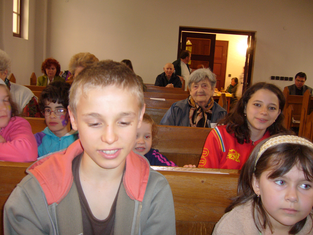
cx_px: 156
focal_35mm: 35
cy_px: 118
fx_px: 316
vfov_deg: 40.7
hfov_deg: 52.6
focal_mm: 5.8
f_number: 2.8
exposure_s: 1/8
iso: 100
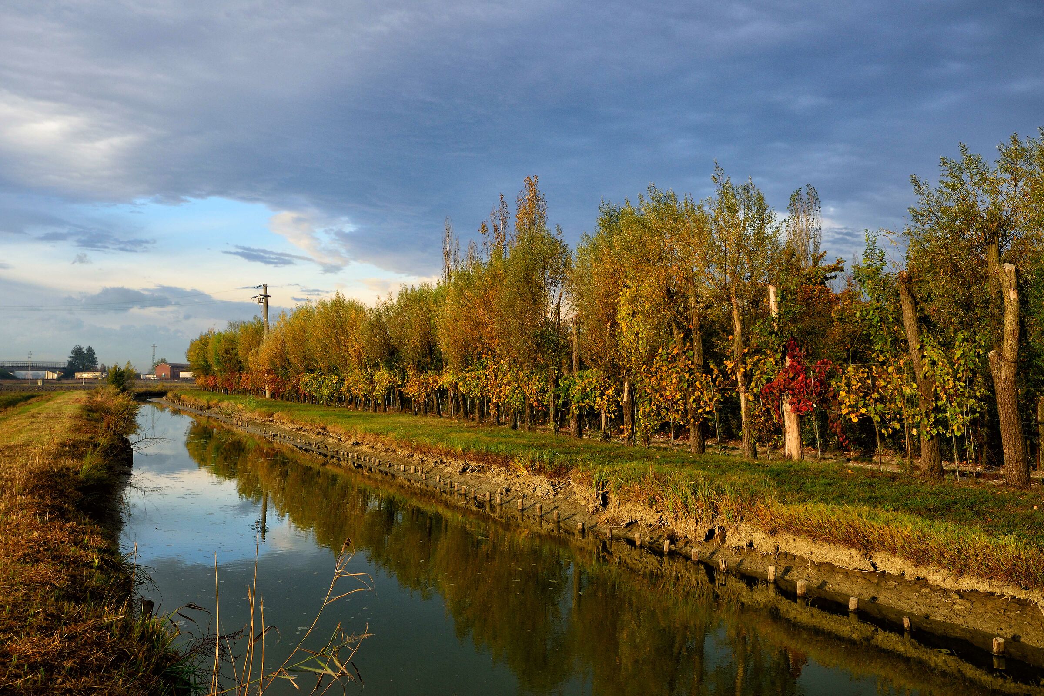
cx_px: 522
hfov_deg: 53.1
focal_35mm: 36
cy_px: 348
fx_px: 1044
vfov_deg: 36.9
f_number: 9
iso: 200
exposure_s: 1/80
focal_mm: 24
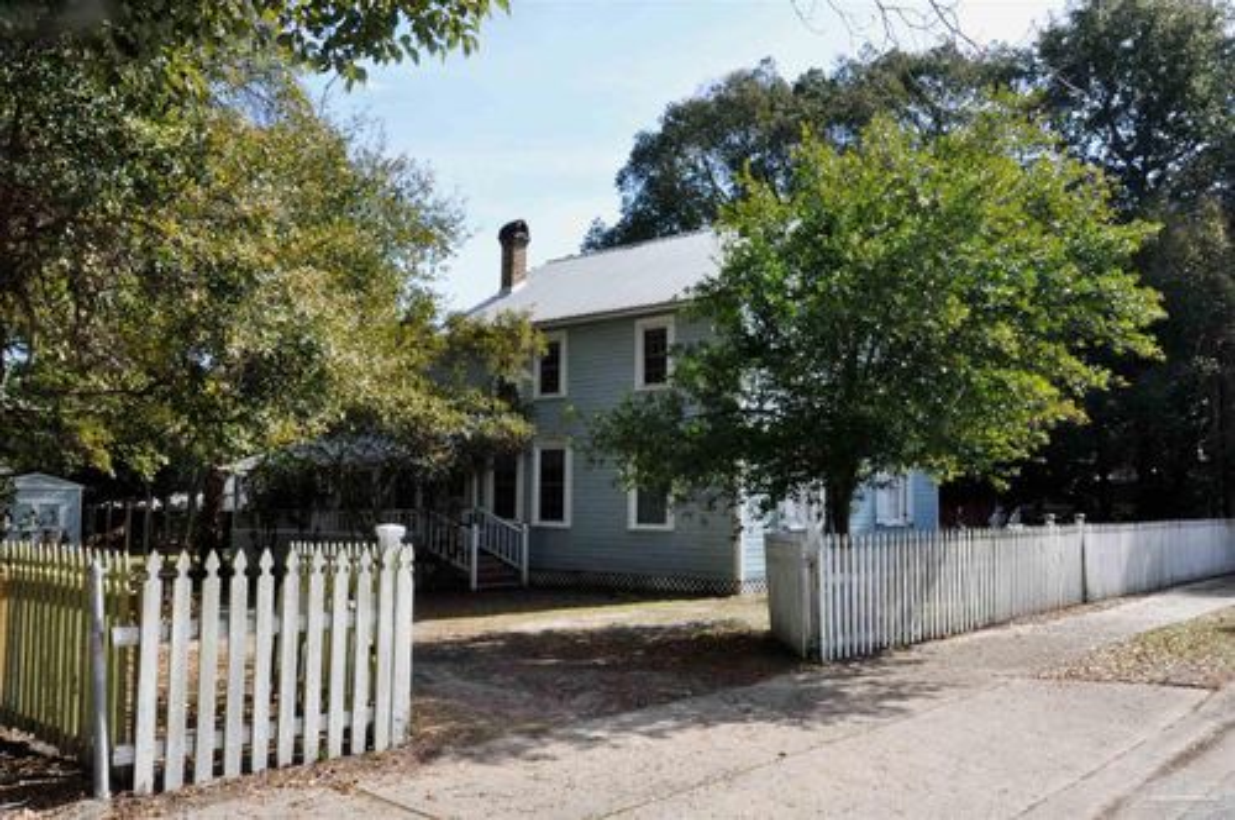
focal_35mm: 32
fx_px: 1079
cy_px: 410
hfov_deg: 59.6
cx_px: 618
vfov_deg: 41.6
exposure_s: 1/200
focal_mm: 21
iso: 1250
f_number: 25
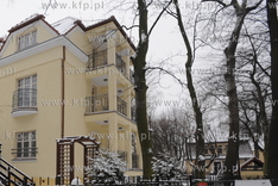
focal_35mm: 29
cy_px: 151
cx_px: 48
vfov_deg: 42.7
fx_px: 224
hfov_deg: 57.8
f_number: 5.6
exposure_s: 1/200
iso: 800
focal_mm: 17
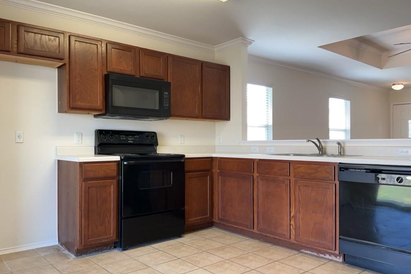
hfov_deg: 63.7
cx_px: 206
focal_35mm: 29
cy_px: 148
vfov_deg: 44.9
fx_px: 331
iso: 50
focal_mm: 3
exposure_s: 1/60
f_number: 1.8
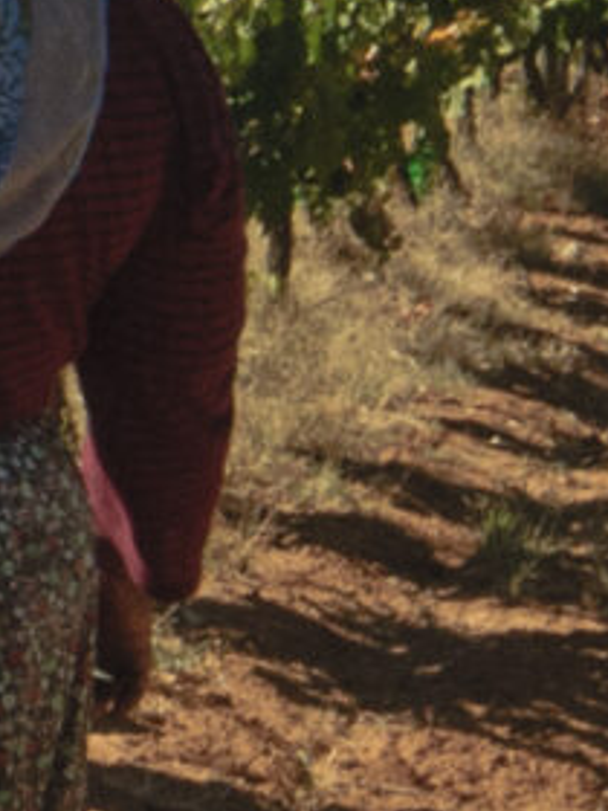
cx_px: -1488
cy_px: -365
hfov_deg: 5.2
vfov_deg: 7.4
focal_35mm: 264
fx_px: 6183
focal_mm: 20
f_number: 14
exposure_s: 1/200
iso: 200
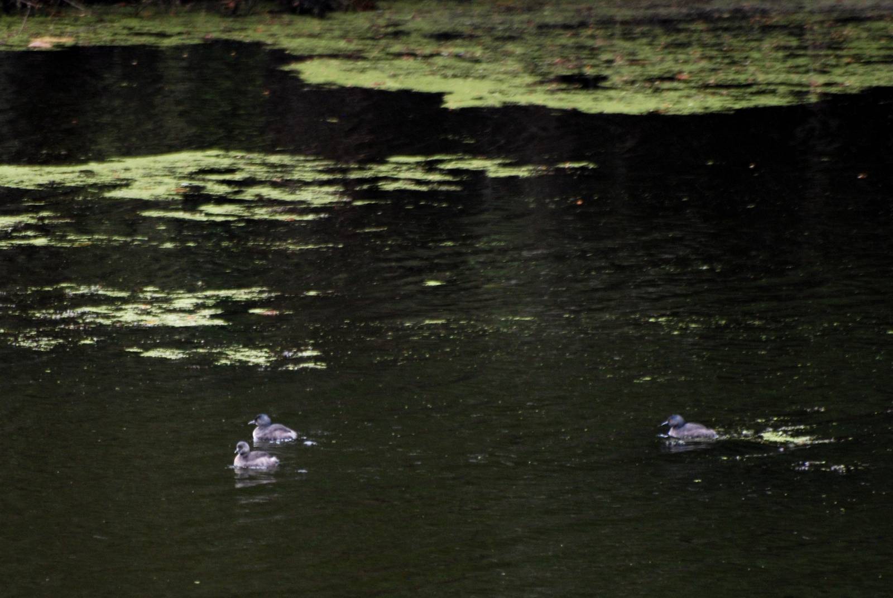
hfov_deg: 4.6
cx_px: 446
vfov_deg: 3.1
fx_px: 11176
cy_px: 299
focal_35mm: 450
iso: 400
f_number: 5.6
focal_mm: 300
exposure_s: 1/160
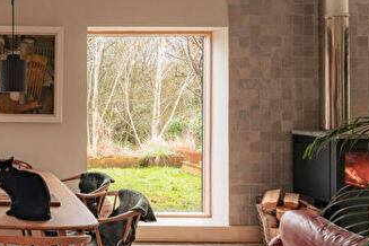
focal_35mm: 30
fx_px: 307
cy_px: 153
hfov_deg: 48.6
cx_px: -15
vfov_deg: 43.3
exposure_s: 1/25
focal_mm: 14
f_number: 8
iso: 200
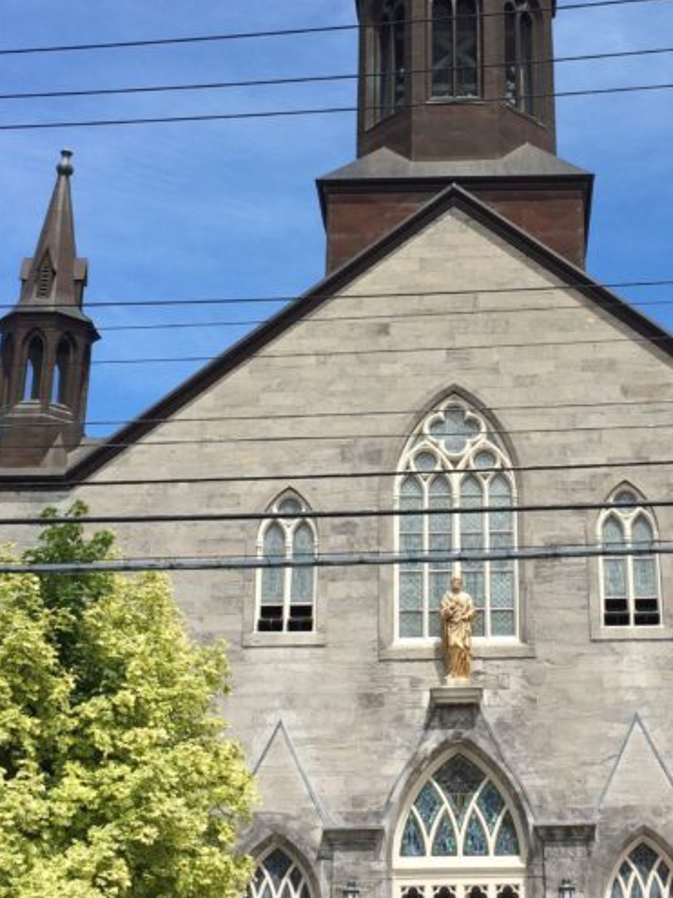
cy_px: 359
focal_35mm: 60
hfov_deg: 24.2
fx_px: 1556
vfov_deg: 32.1
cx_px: 470
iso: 32
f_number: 2.2
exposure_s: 1/1786
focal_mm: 4.15
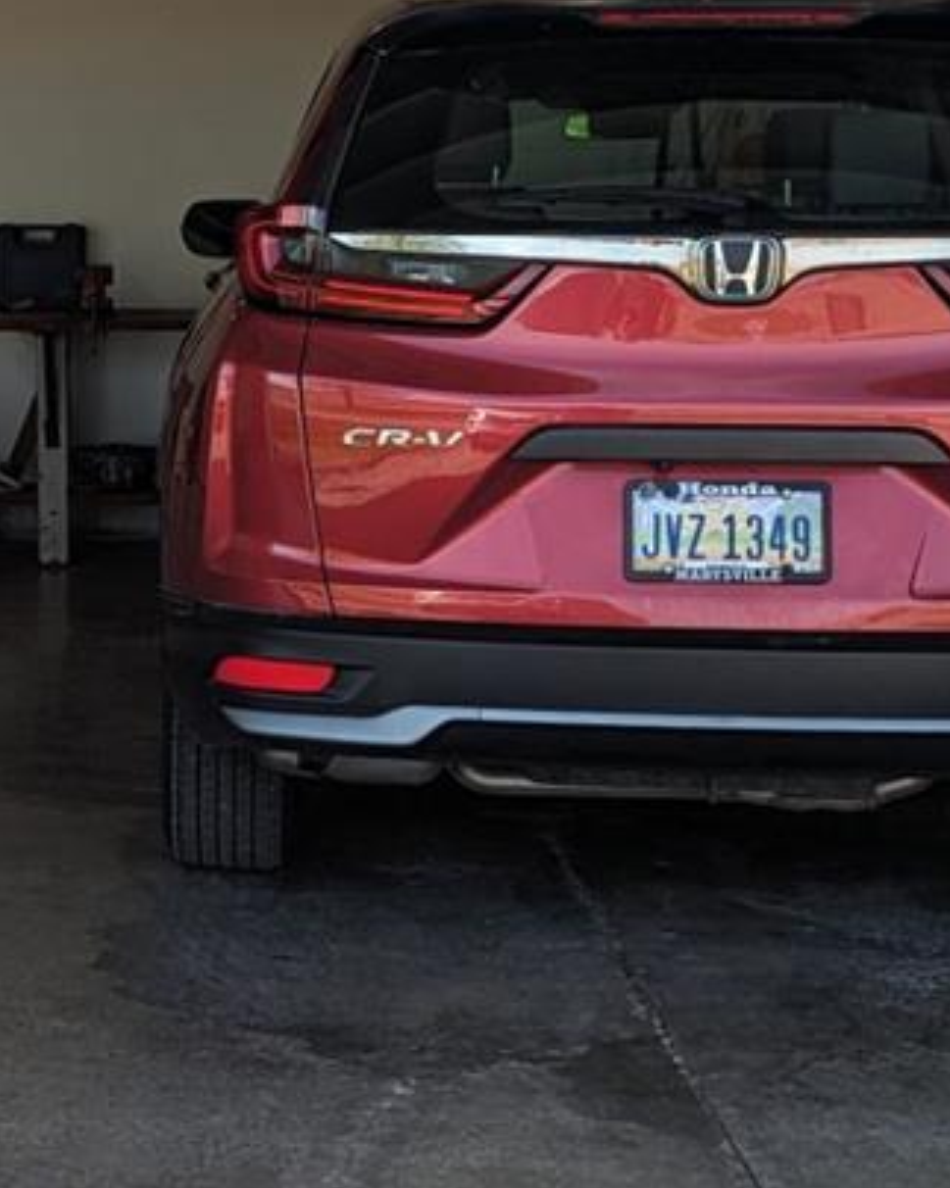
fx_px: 3059
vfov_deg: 22.0
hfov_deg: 17.4
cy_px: 501
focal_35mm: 87
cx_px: 99
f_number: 1.85
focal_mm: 6.81
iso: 43
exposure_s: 1/449
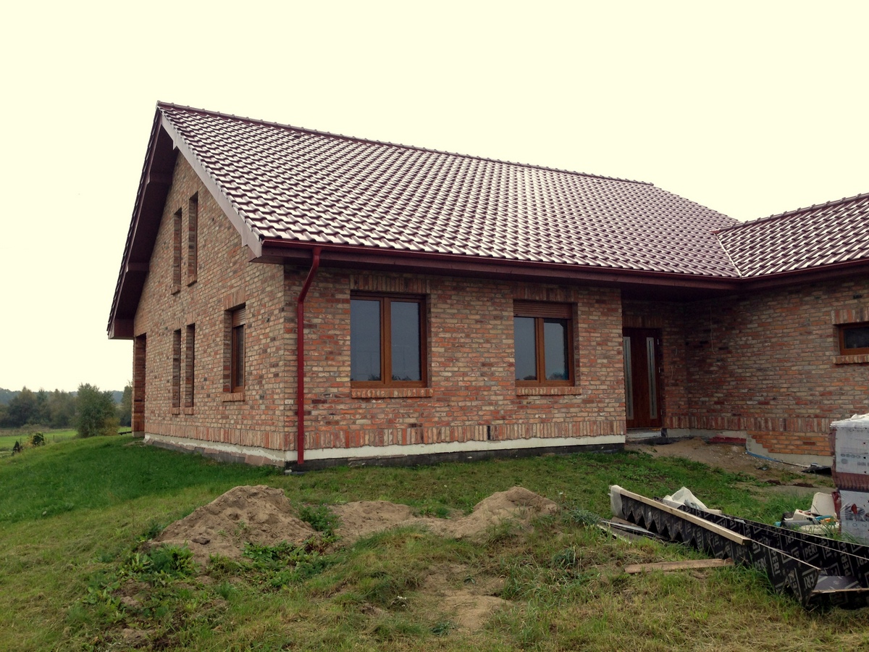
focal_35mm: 33
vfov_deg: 42.9
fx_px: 828
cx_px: 434
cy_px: 326
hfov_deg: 55.4
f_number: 2.4
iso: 50
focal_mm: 4.12
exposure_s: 1/502
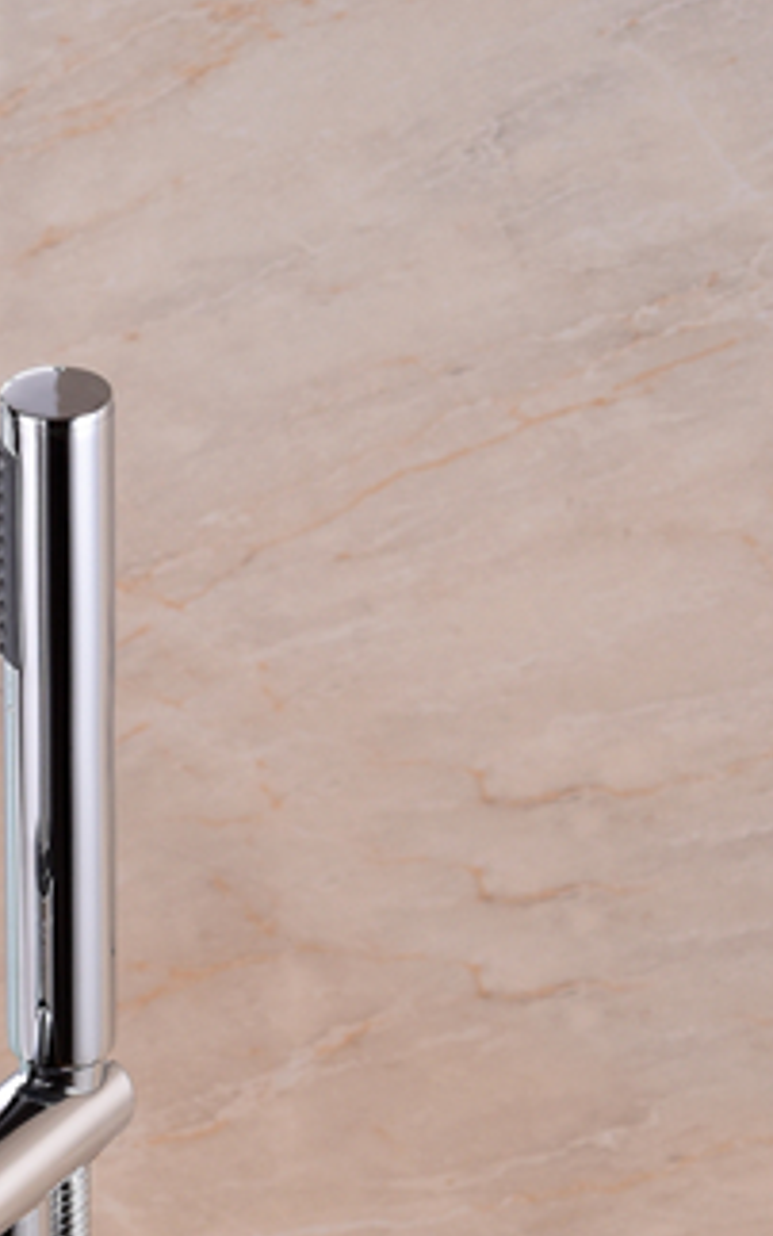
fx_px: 7648
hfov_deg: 5.7
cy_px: 1795
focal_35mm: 227
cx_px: -341
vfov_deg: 9.0
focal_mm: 60
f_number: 9
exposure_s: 1/160
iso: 64
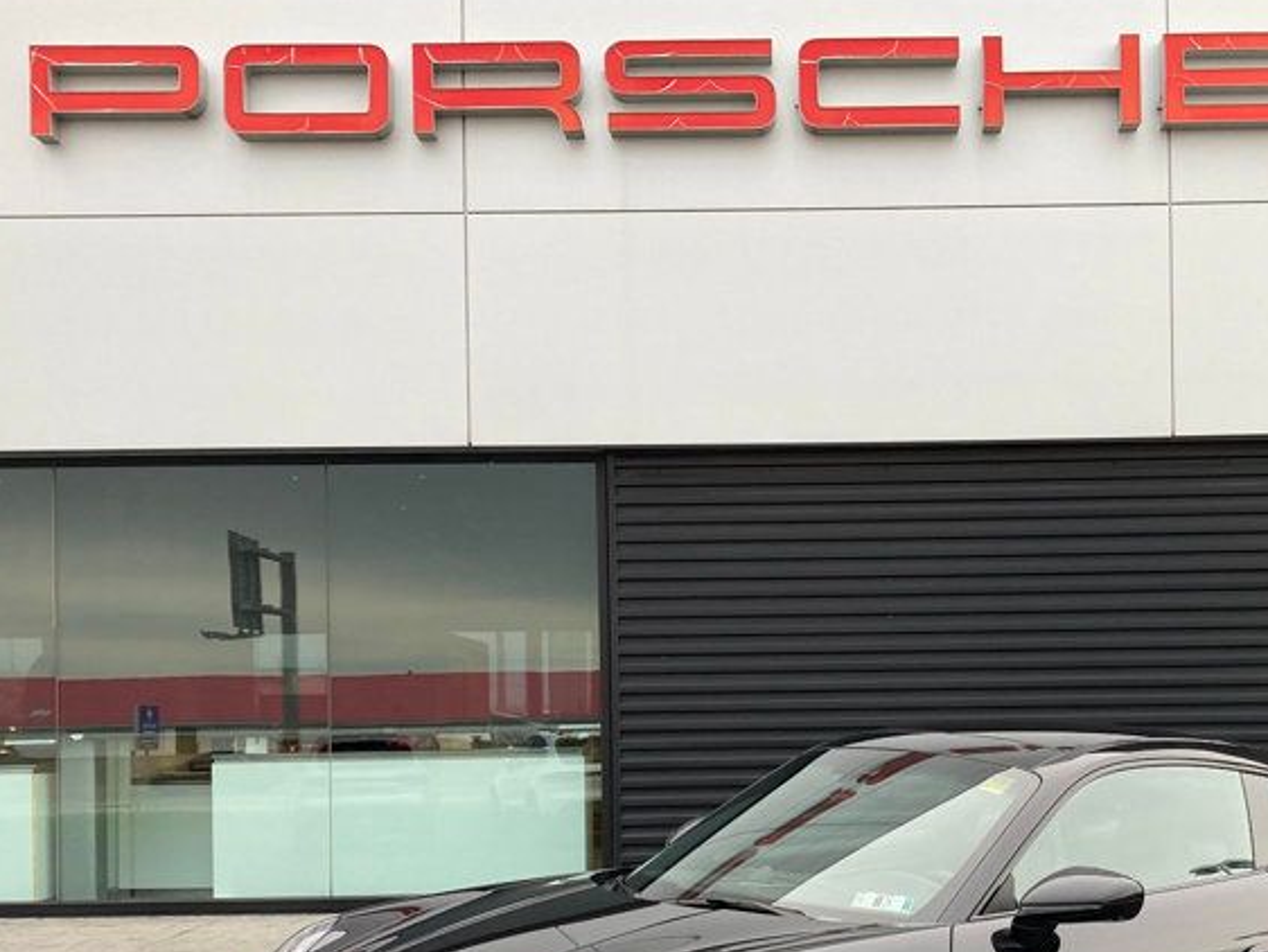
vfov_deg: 28.1
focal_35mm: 51
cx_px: 842
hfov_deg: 37.1
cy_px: 726
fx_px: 1869
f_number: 1.8
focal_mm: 3.99
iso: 40
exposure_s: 1/121
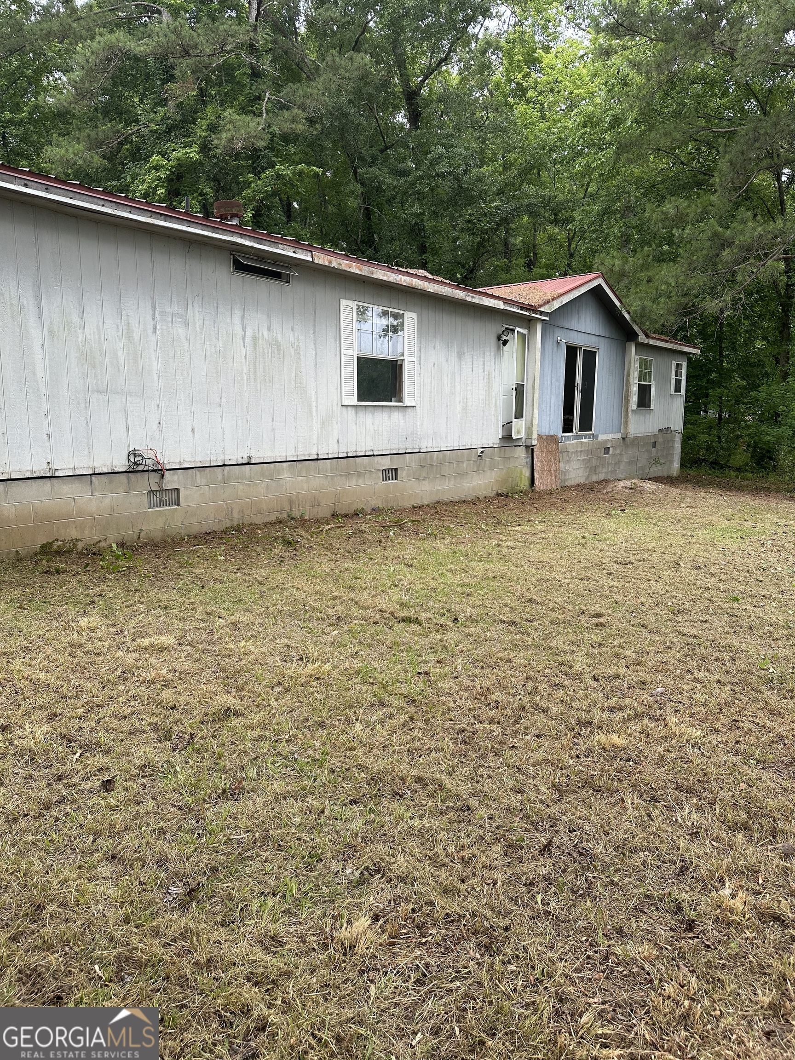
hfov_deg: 56.8
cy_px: 530
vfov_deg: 71.6
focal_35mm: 24
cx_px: 398
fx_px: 735
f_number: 1.78
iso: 80
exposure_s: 1/580
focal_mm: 6.86
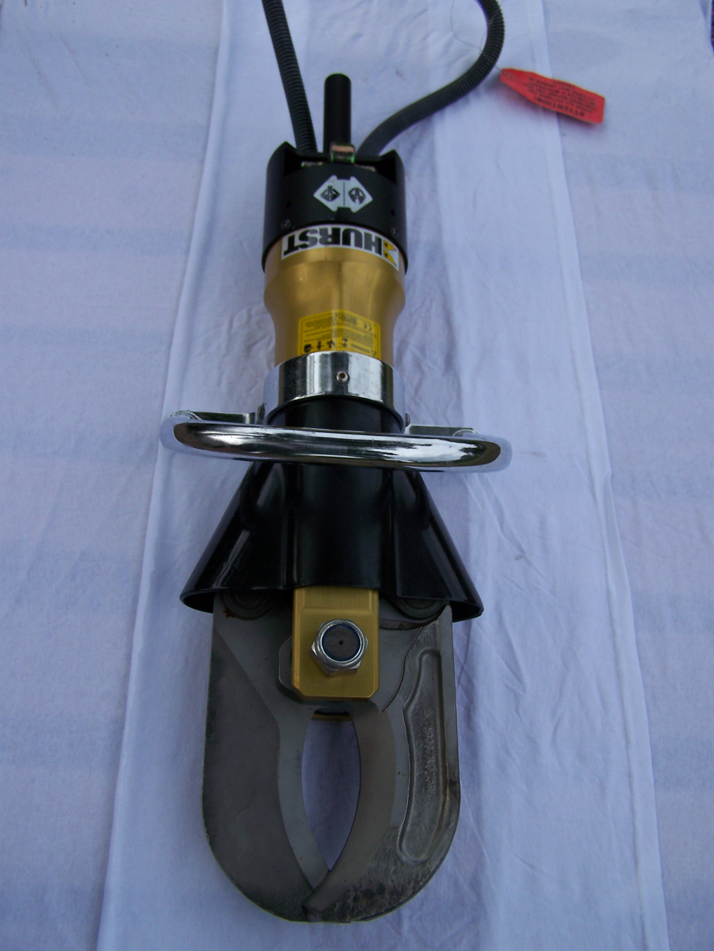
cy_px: 476
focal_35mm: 38
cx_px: 357
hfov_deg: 37.7
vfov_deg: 49.0
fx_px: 1045
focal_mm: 6.3
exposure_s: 1/500
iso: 64
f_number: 2.8
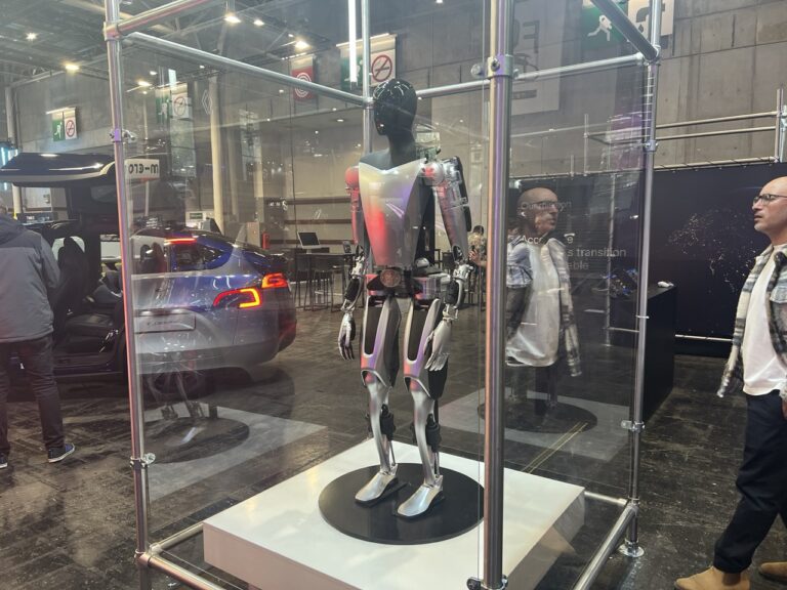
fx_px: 591
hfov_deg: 67.3
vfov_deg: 53.1
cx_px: 394
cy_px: 295
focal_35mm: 26
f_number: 1.5
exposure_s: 1/100
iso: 125
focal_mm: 5.7
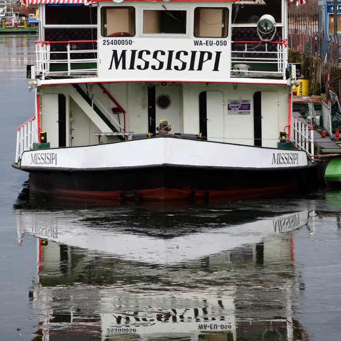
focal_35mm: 202
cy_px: 146
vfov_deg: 8.7
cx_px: 170
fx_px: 2247
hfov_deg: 8.7
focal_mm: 105
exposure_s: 1/125
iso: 900
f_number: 9
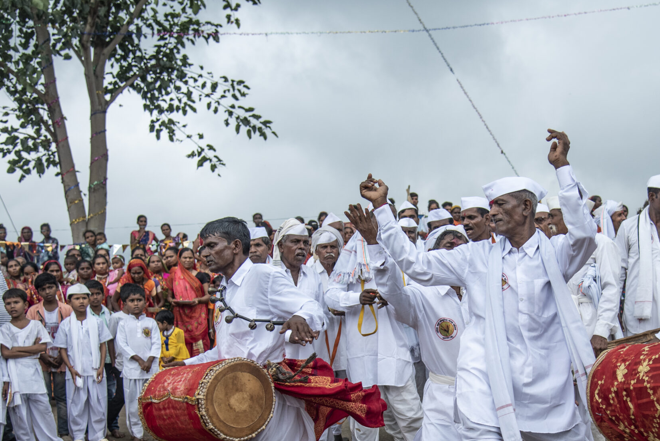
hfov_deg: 33.8
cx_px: 403
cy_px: 335
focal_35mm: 59
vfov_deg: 22.8
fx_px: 1082
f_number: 4
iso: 640
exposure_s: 1/1000
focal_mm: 38
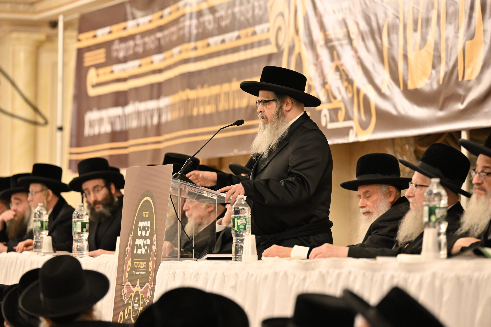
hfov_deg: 10.3
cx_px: 246
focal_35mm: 200
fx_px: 2728
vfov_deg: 6.9
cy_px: 164
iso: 2800
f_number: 4
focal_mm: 200
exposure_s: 1/80
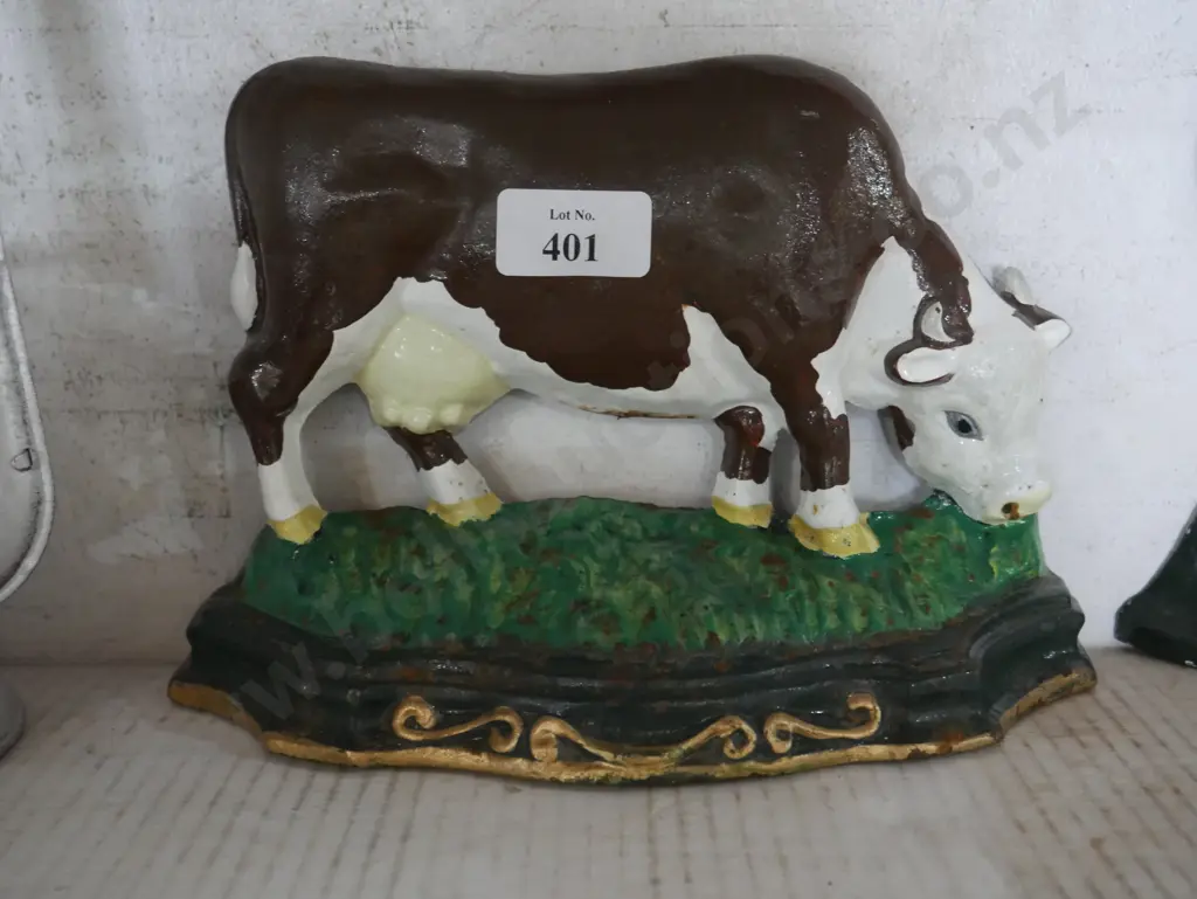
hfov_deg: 42.9
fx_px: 1522
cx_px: 598
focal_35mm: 44
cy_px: 450
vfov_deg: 32.9
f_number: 4.7
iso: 2500
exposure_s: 1/60
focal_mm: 22
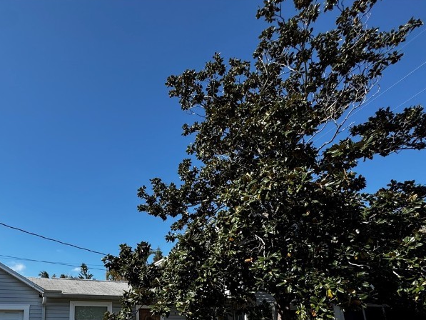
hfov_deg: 68.4
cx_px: 123
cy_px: 271
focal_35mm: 24
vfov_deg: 51.9
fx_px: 295
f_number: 2.2
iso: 40
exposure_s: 1/1063
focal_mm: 2.22
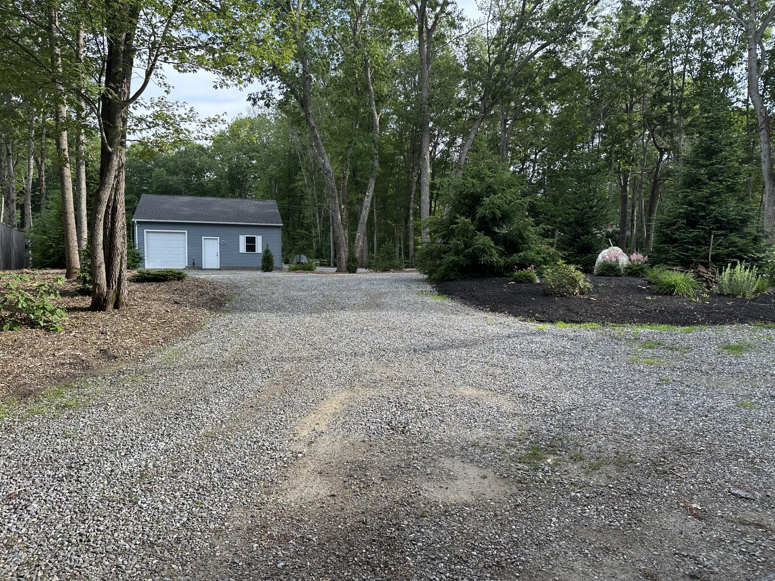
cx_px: 388
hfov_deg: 71.6
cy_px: 290
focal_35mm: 24
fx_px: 537
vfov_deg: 56.8
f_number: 1.78
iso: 80
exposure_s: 1/654
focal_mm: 6.86
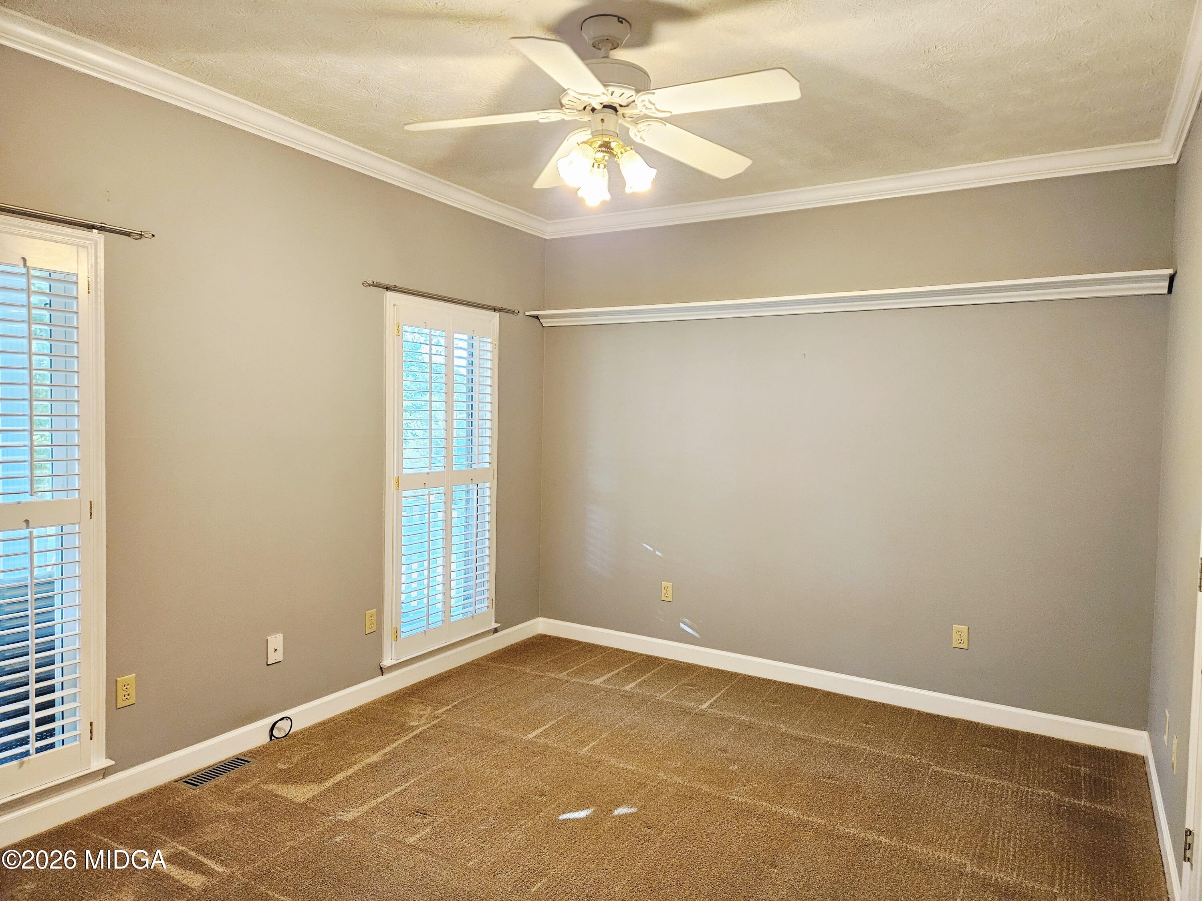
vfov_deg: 58.9
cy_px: 450
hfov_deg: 73.9
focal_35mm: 23
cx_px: 601
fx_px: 799
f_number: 1.8
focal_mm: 5.4
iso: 1000
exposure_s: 1/120
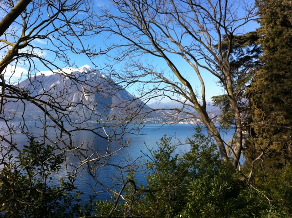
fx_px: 295
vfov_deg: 40.6
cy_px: 109
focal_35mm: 35
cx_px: 146
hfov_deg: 52.7
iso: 80
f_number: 2.8
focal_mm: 3.85
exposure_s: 1/838
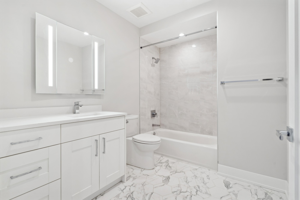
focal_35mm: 16
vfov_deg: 73.7
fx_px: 133
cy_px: 100
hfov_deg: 96.7
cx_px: 150
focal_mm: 16
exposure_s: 1/10
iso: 320
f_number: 8
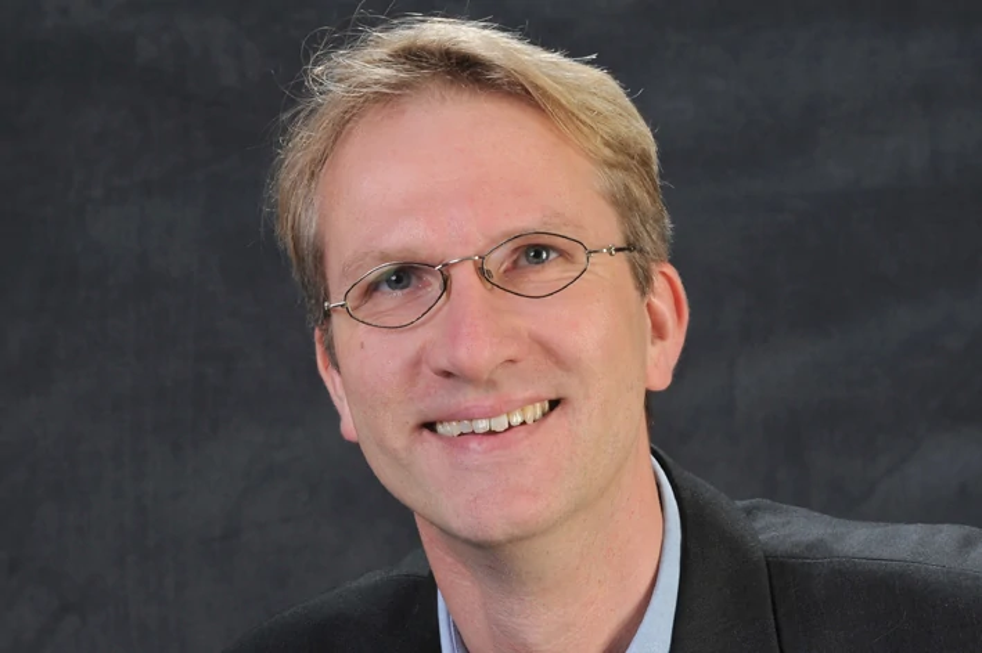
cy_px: 326
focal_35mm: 99
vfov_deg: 13.8
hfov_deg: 20.6
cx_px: 491
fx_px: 2699
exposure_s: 1/80
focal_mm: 66
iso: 200
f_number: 11
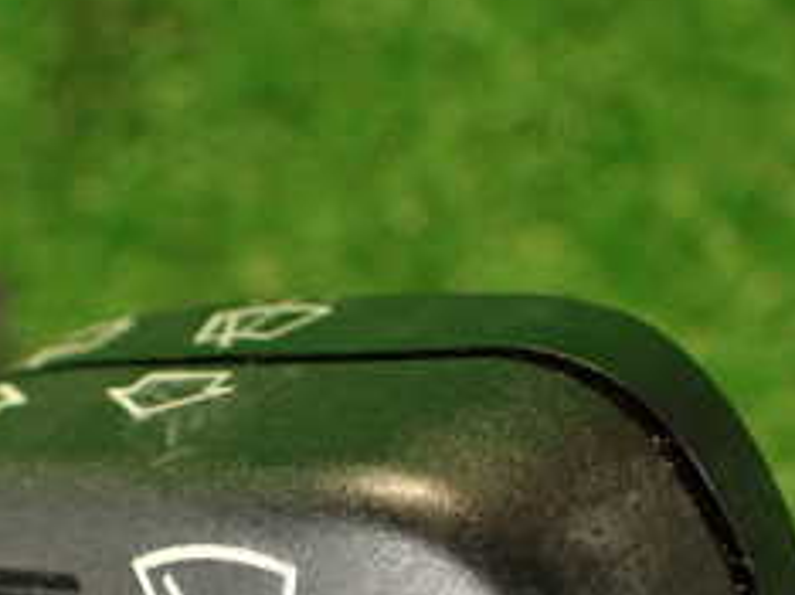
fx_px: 1767
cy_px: 656
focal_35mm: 77
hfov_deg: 25.1
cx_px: 224
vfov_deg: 18.4
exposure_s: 1/30
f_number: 2.3
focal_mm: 5.4
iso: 320
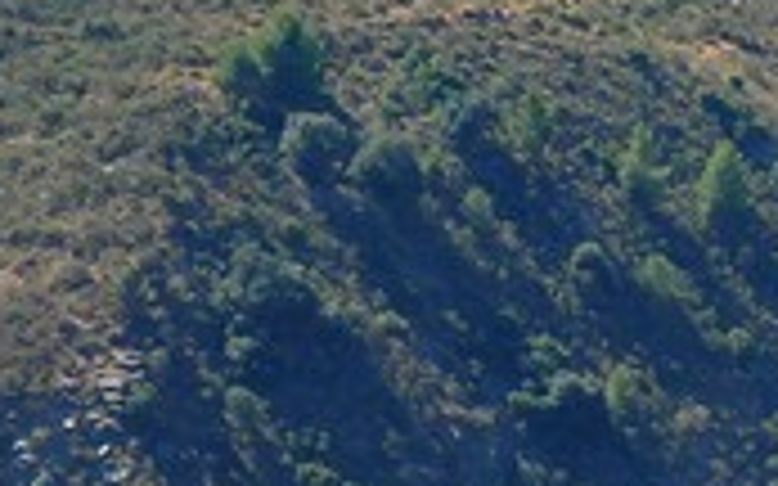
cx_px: 1277
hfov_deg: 3.9
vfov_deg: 2.5
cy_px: 1026
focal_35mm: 529
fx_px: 11213
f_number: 4
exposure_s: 1/160
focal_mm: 24.2
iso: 100
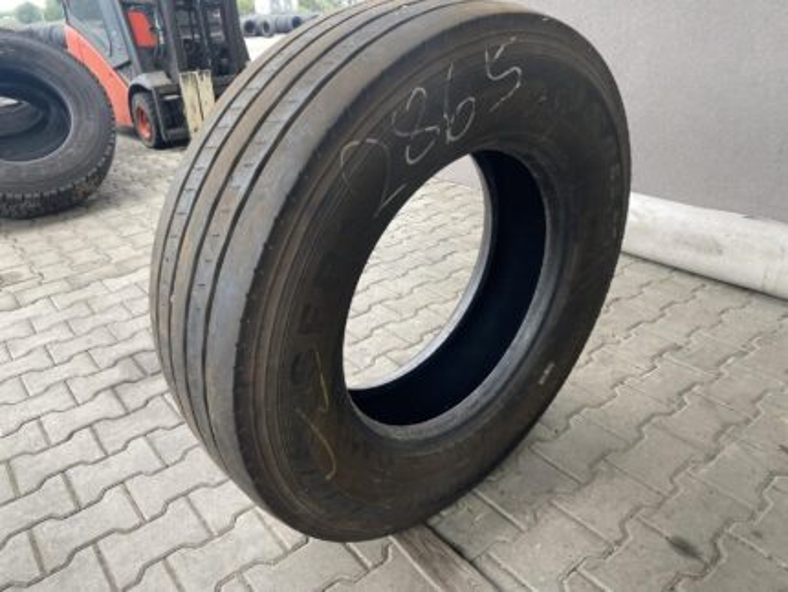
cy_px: 296
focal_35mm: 26
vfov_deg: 53.1
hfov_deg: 67.3
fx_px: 592
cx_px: 394
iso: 80
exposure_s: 1/100
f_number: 1.8
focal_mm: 4.25
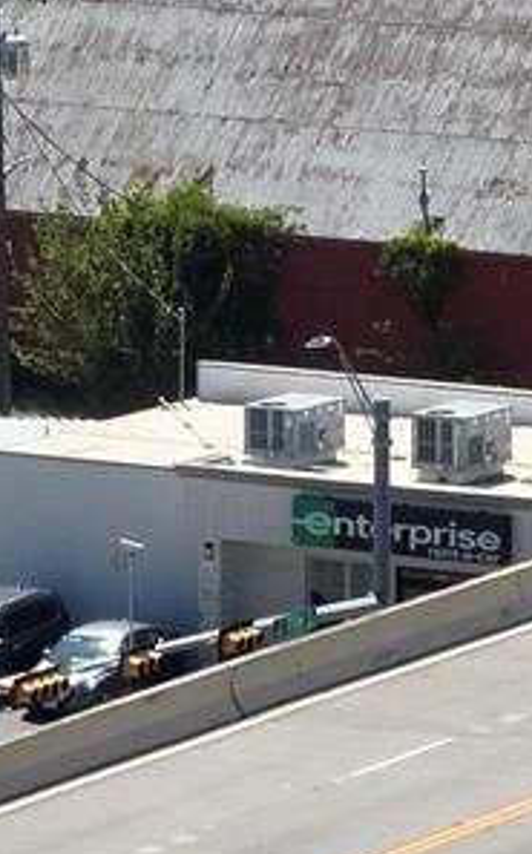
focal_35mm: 589
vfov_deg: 3.6
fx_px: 13697
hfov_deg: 2.2
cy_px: -141
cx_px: -837
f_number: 4.4
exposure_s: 1/320
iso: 100
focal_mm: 29.85
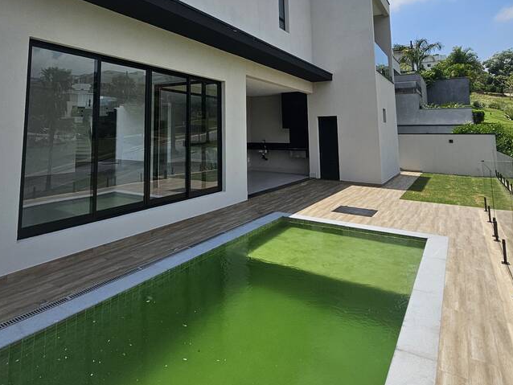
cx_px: 192
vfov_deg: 57.7
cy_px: 92
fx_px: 326
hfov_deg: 75.0
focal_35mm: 22
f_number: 2.2
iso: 50
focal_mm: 2.2
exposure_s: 1/3589
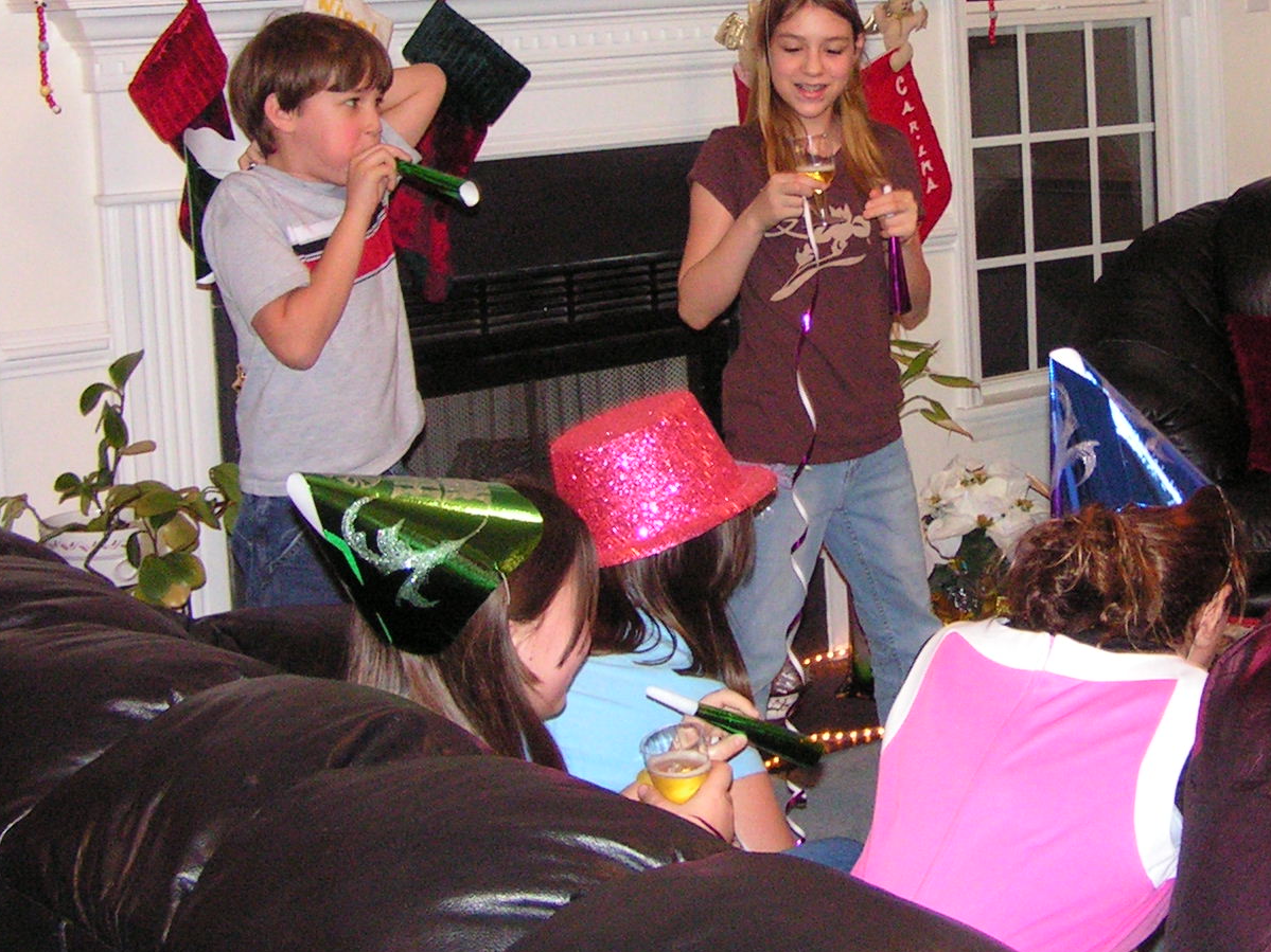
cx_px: 986
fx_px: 2643
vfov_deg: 20.3
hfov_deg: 26.6
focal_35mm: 72
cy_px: 216
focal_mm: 6.3
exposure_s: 1/40
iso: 200
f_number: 2.8
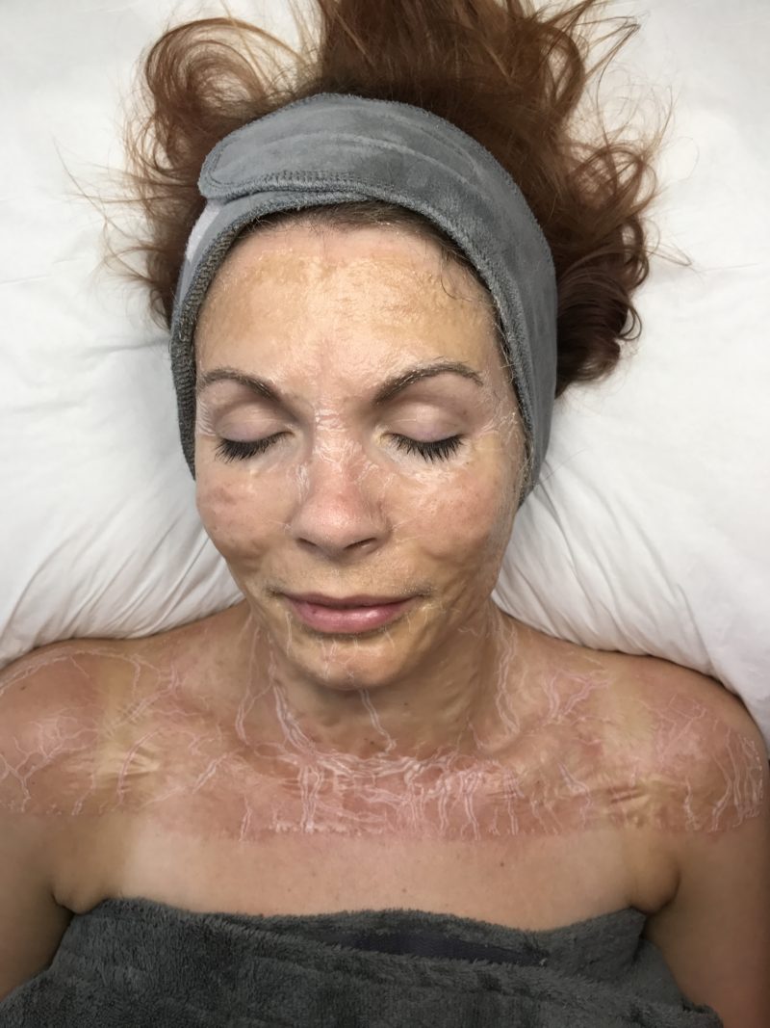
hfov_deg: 49.7
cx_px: 385
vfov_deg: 63.4
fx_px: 831
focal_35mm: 28
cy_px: 514
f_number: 1.8
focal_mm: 3.99
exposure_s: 1/118
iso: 20
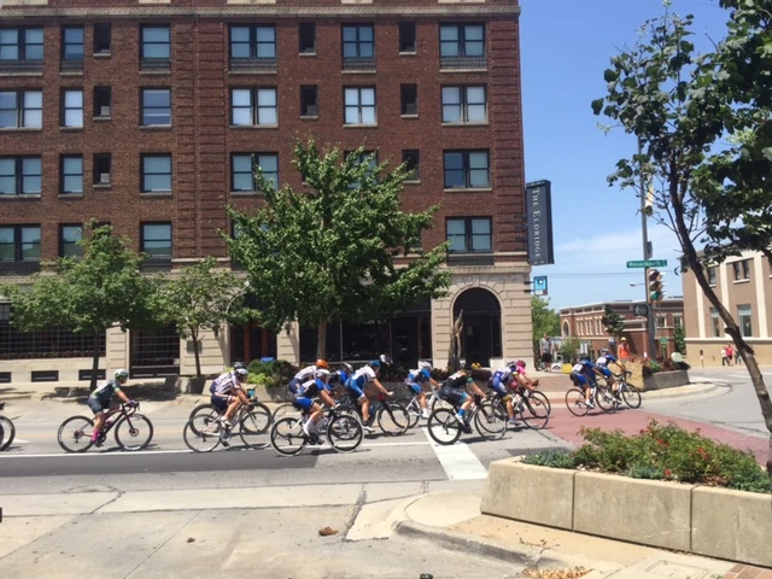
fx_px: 647
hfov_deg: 61.7
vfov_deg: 48.2
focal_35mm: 29
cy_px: 290
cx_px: 386
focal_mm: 4.15
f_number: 2.2
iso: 32
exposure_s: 1/1364
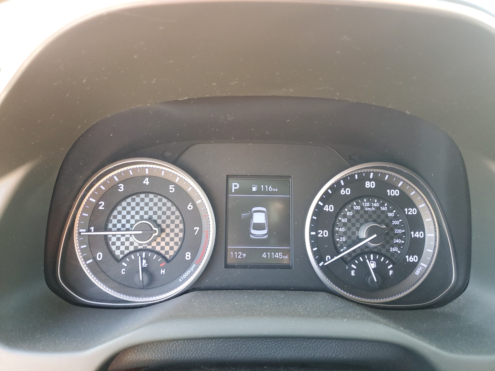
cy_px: 186
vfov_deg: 53.1
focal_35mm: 26
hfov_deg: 67.3
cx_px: 248
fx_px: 372
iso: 130
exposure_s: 1/60.2
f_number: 1.5
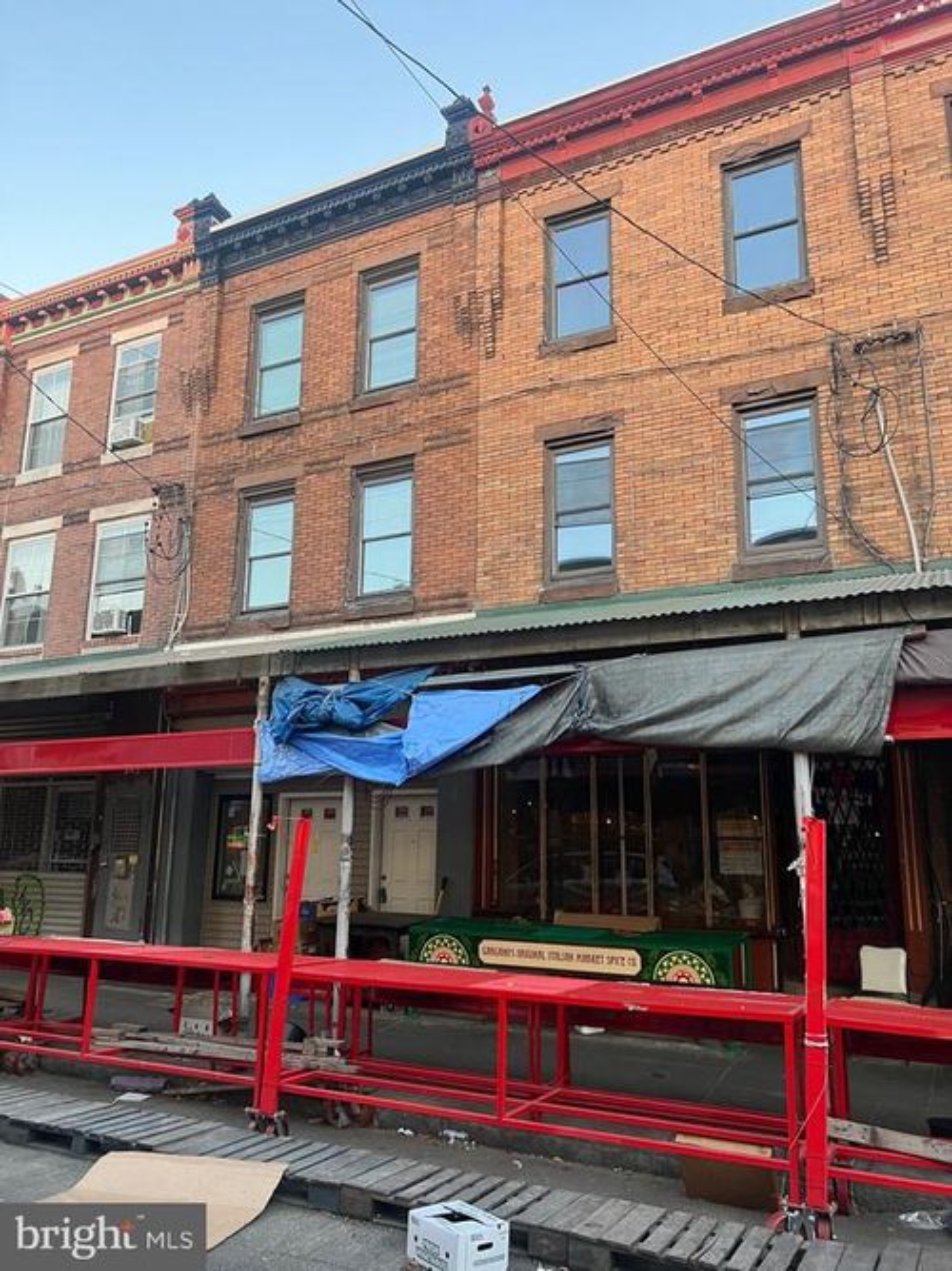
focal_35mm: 26
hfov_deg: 53.0
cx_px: 476
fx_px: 954
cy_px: 636
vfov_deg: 67.3
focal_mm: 5.7
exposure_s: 1/60
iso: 80
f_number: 1.5
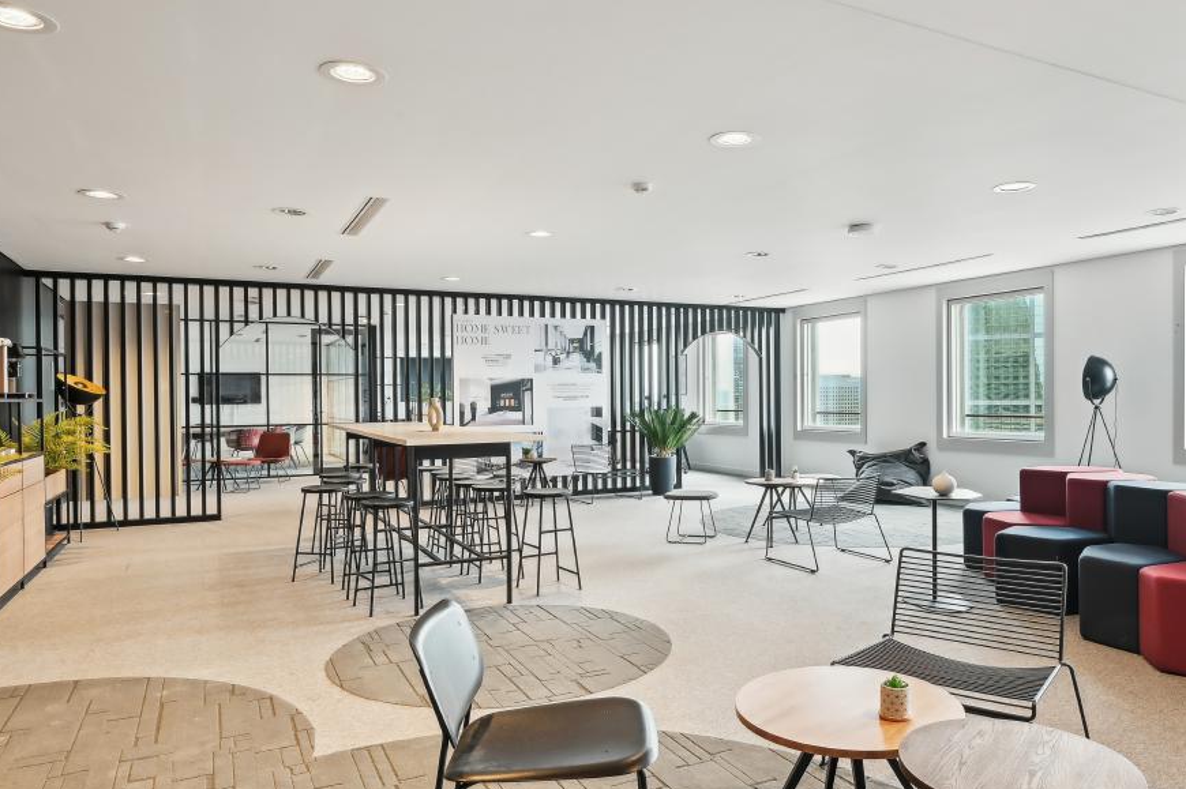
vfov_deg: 51.2
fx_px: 823
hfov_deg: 71.3
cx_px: 667
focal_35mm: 25
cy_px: 416
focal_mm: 17
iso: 200
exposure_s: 1/1.67
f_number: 11
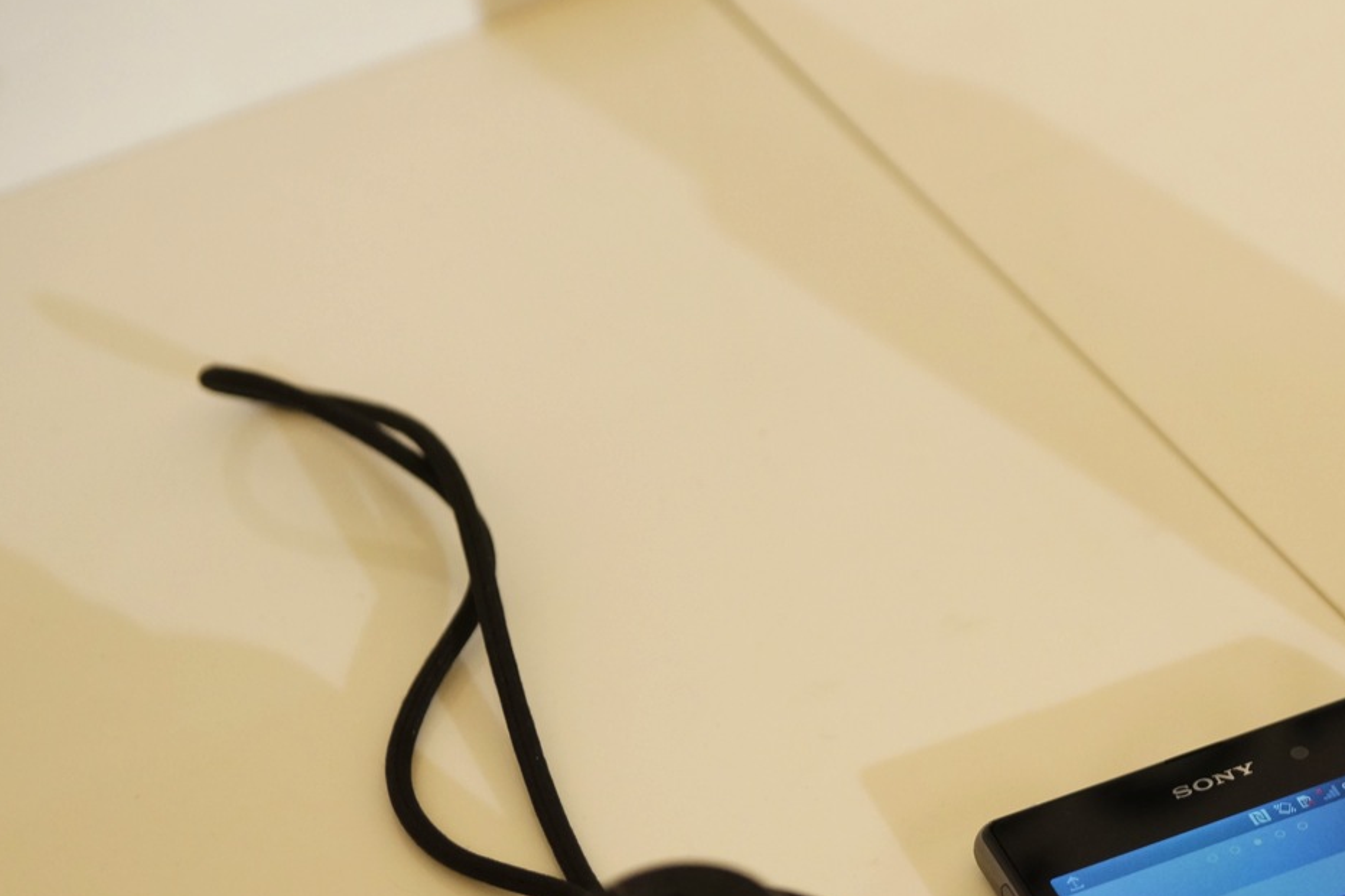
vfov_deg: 11.5
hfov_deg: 16.9
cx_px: 1436
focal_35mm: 118
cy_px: 885
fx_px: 4408
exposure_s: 1/50
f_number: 2.8
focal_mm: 55
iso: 1600
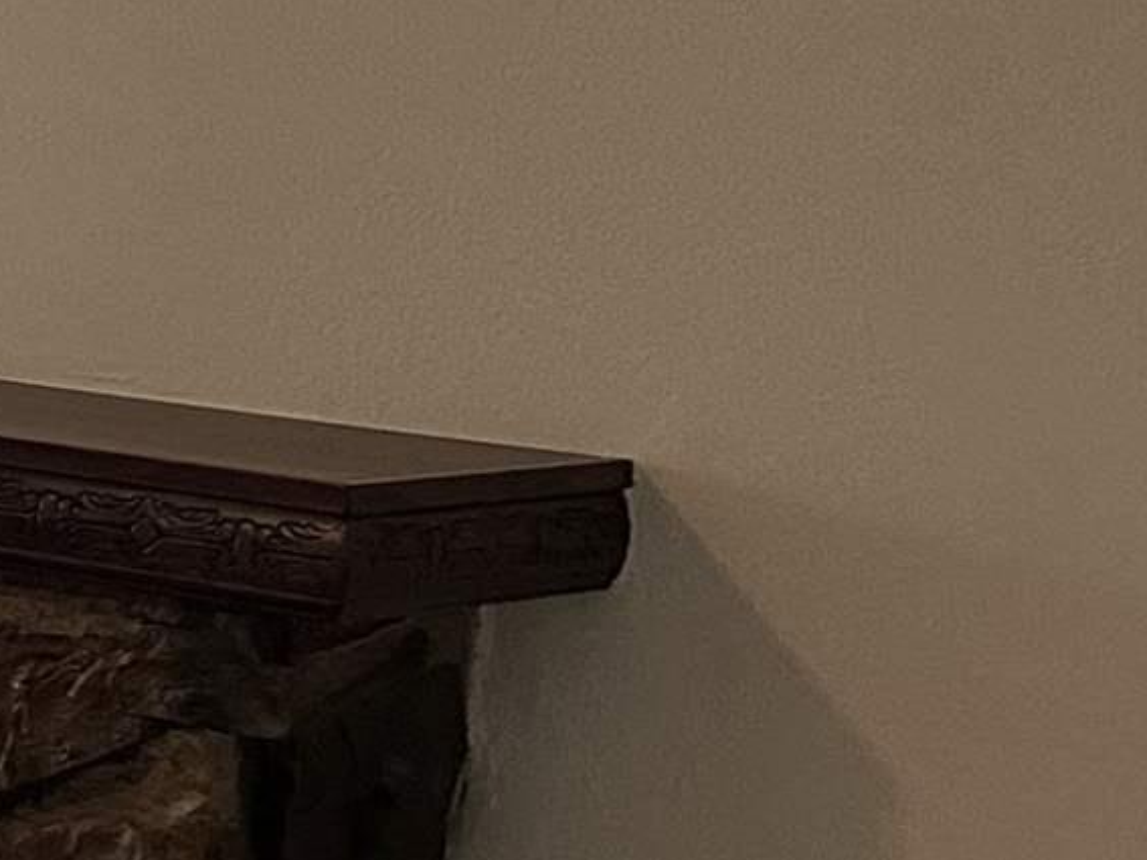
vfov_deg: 11.3
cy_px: 97
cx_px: -1535
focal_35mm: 130
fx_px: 4307
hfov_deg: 12.3
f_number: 1.78
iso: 200
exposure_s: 1/60
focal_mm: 6.86
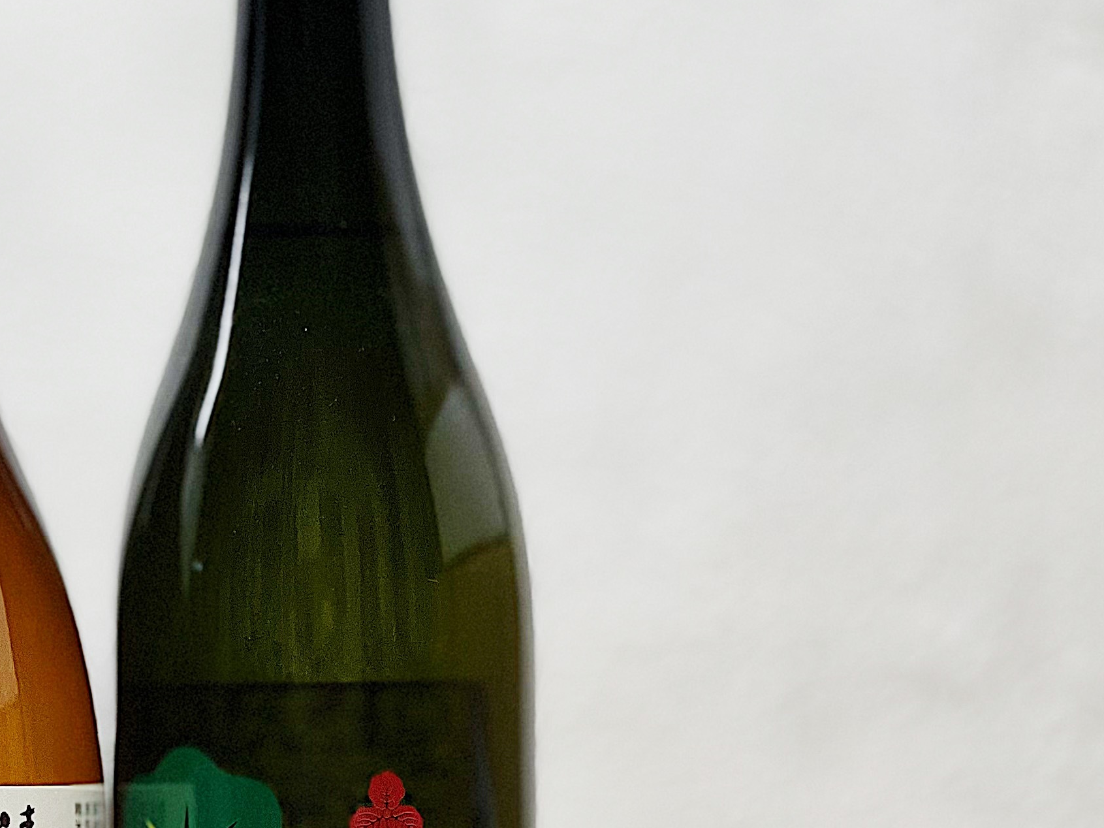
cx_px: 95
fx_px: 3954
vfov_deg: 11.9
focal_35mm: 124
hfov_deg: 15.7
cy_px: 520
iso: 80
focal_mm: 6
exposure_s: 1/100
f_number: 2
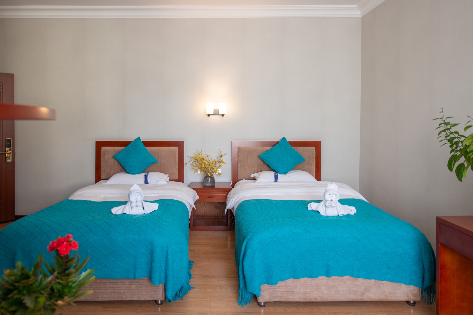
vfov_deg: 53.2
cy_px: 158
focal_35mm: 24
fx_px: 315
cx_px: 236
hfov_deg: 73.7
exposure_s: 1/10
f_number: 7.1
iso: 400
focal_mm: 24
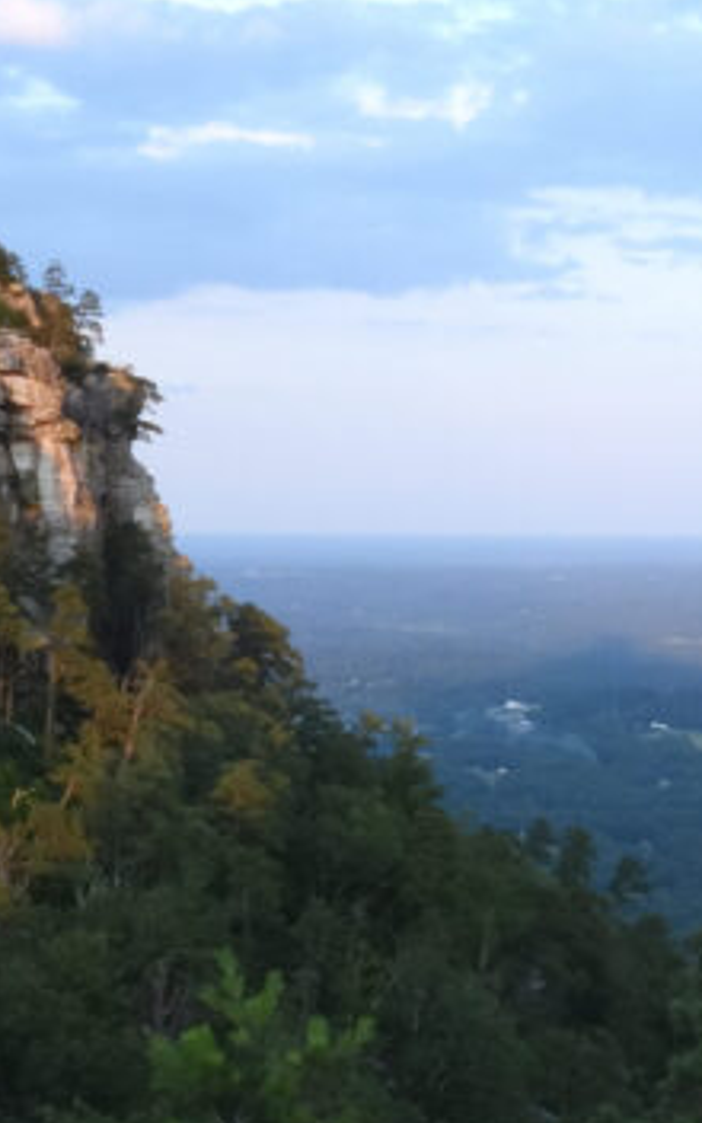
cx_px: 252
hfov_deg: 15.3
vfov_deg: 24.3
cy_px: 635
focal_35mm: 85
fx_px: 2602
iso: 800
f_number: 8
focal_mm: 8.4
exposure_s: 1/100
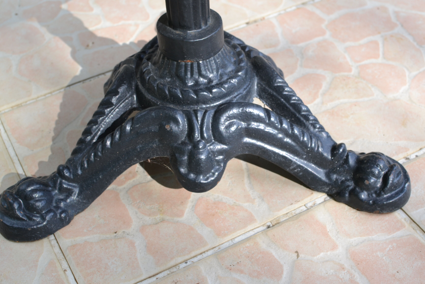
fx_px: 620
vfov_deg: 25.8
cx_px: 212
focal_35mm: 52
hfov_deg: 37.9
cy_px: 142
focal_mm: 35
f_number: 7.1
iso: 200
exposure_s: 1/125
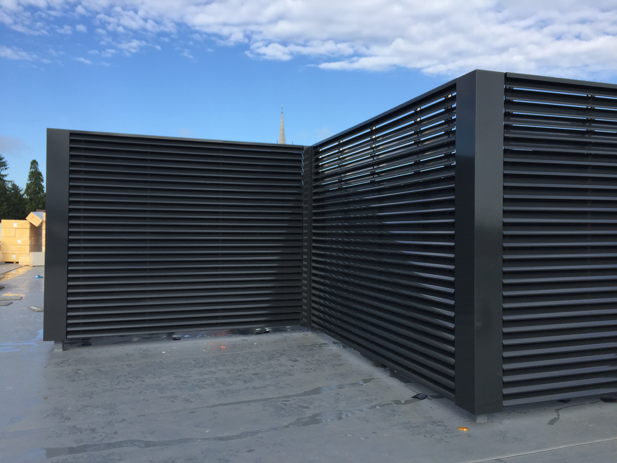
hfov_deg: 61.7
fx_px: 517
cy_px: 232
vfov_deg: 48.2
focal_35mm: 29
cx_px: 308
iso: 32
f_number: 2.2
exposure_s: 1/1236
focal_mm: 4.15
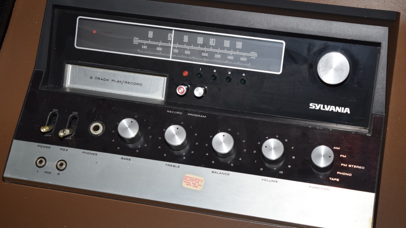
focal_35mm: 79
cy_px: 101
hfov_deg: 26.9
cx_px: 203
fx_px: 850
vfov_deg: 15.3
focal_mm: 50
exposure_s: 1/60
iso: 500
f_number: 5.6
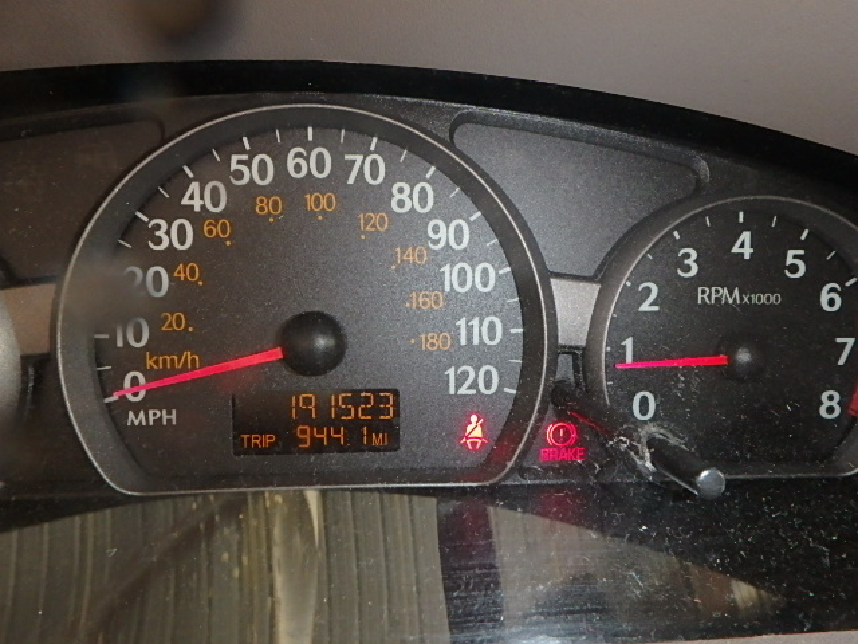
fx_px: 570
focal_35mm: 23
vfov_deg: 58.9
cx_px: 429
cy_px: 322
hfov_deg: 73.9
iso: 640
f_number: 6.3
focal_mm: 4
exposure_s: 1/30
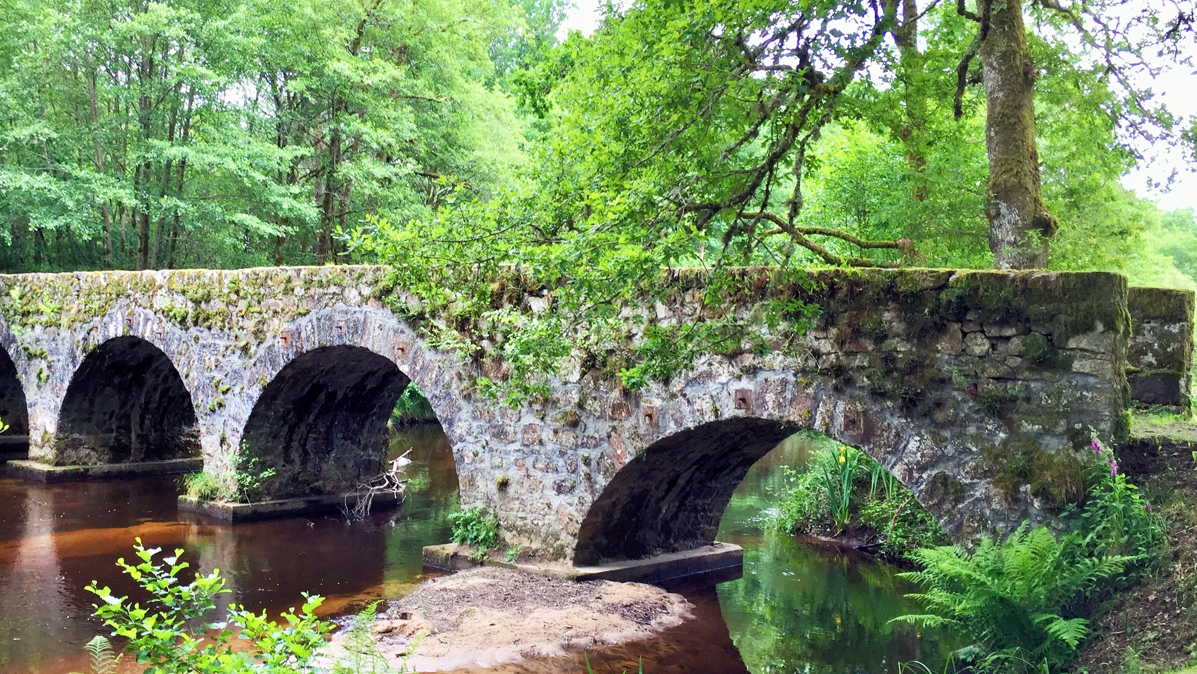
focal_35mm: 37
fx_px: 1174
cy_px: 343
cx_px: 514
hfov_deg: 53.8
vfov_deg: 32.0
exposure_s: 1/100
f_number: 2.2
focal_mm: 4.15
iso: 40
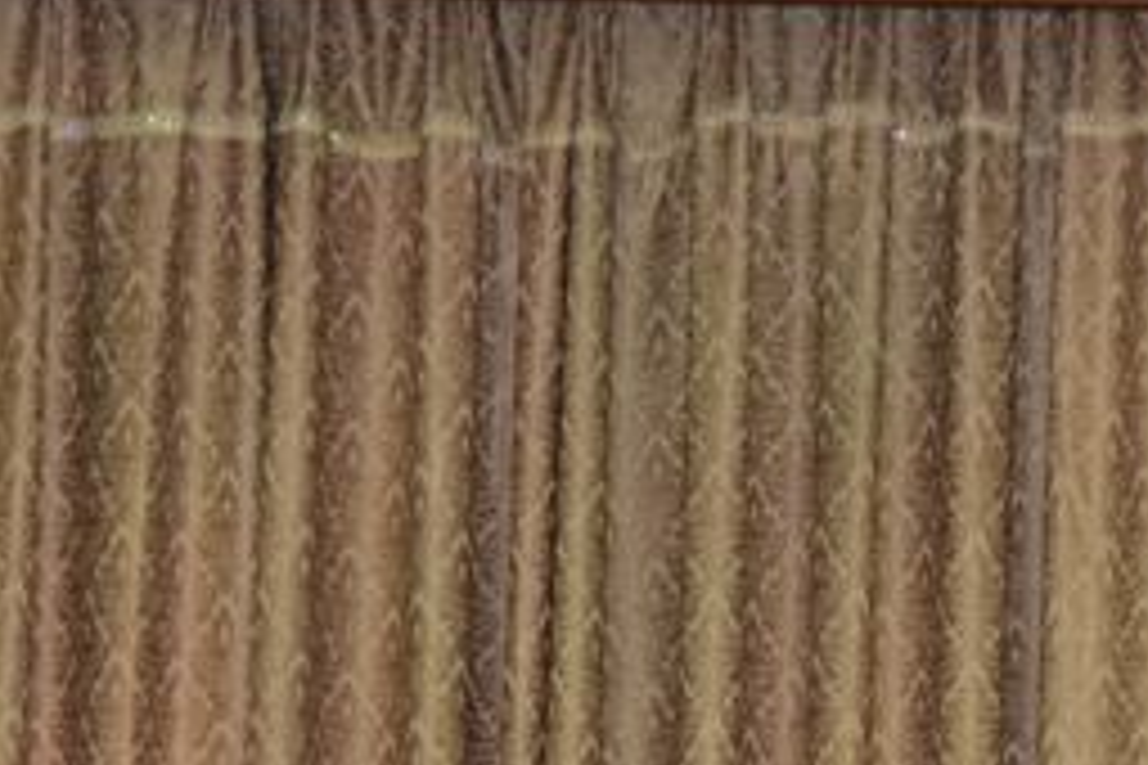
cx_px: 855
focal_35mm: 301
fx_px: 9598
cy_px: 1300
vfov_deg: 4.5
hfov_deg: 6.8
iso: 800
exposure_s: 1/60
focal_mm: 75
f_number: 6.3
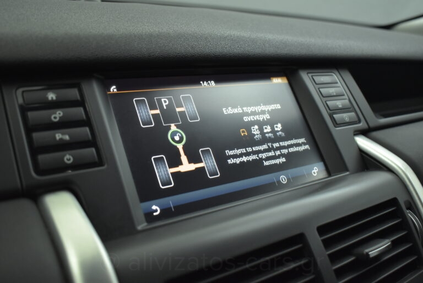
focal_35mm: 36
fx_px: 423
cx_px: 212
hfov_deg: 53.1
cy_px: 142
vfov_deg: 36.9
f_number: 3.8
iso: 1600
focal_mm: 24
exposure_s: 1/125
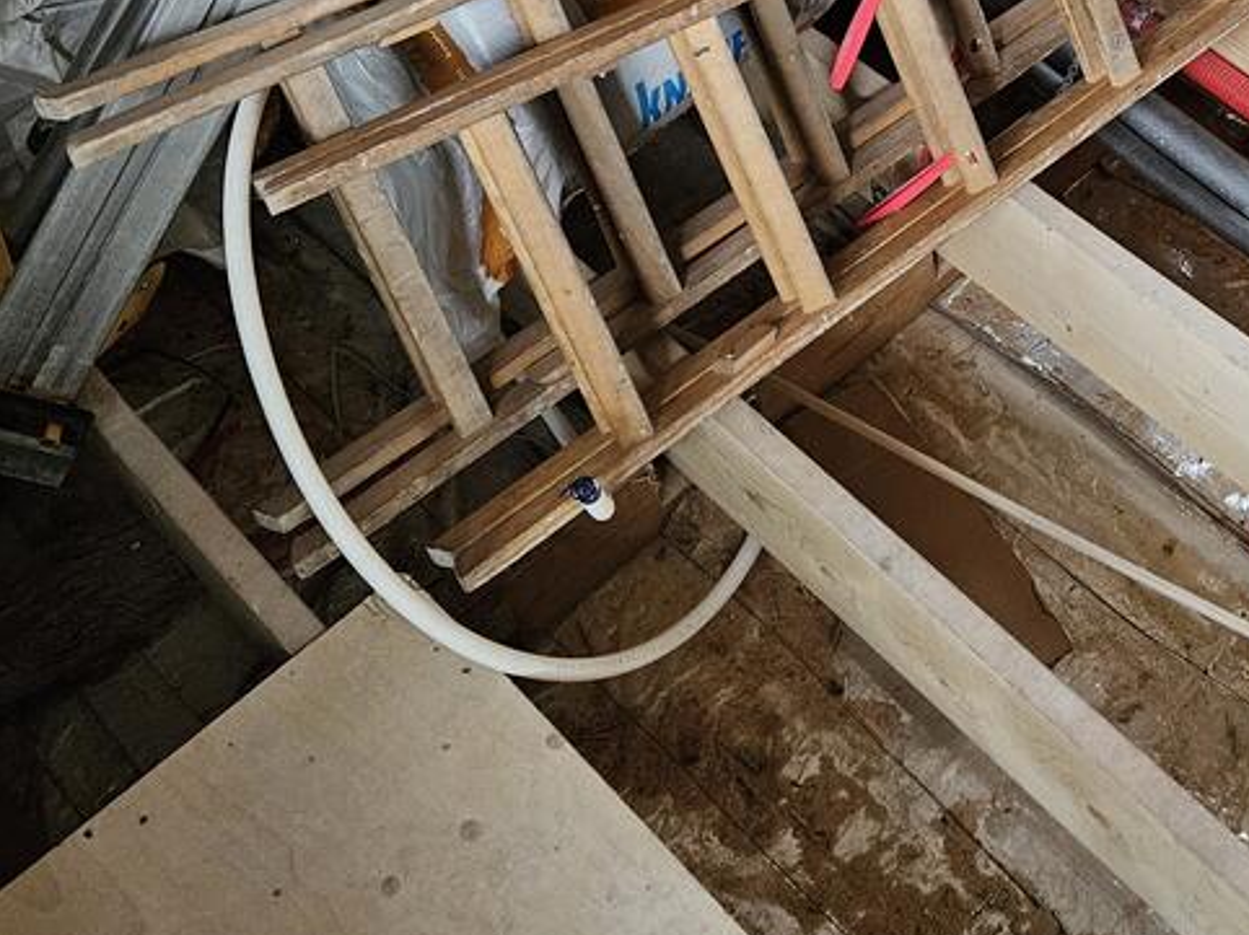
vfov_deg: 25.1
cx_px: 1114
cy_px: -21
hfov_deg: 33.2
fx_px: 1983
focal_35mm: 55
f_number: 1.8
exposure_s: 1/100
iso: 640
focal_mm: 5.4
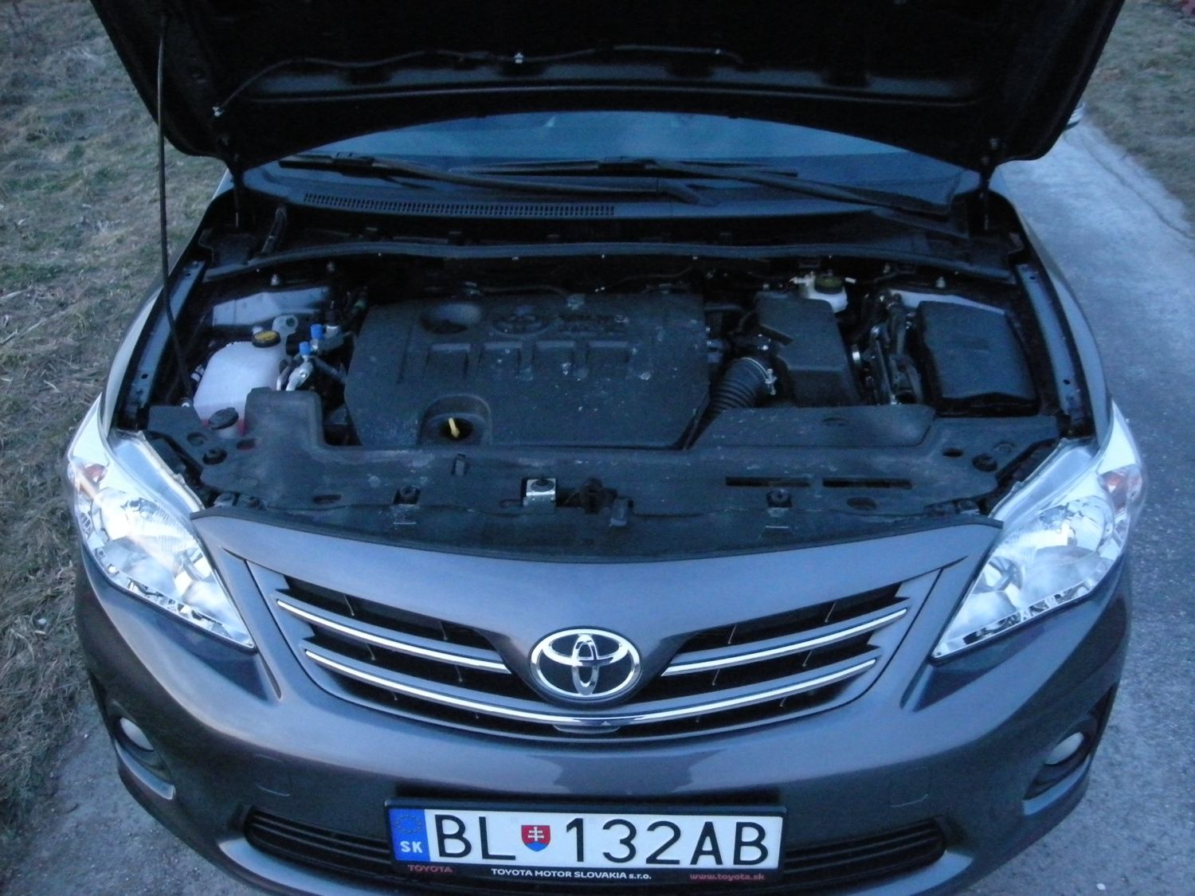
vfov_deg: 40.7
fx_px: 1208
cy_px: 448
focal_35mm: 35
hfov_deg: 52.6
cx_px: 598
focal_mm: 5.7
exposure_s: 1/9.6
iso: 800
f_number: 2.8
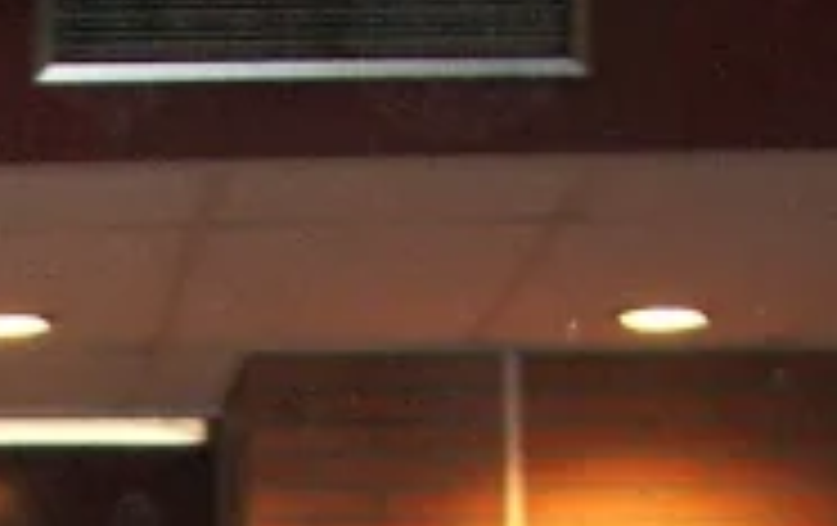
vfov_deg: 6.3
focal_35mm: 191
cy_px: 1574
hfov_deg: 10.1
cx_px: -891
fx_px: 4365
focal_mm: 5.8
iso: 200
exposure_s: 1/15
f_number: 2.6
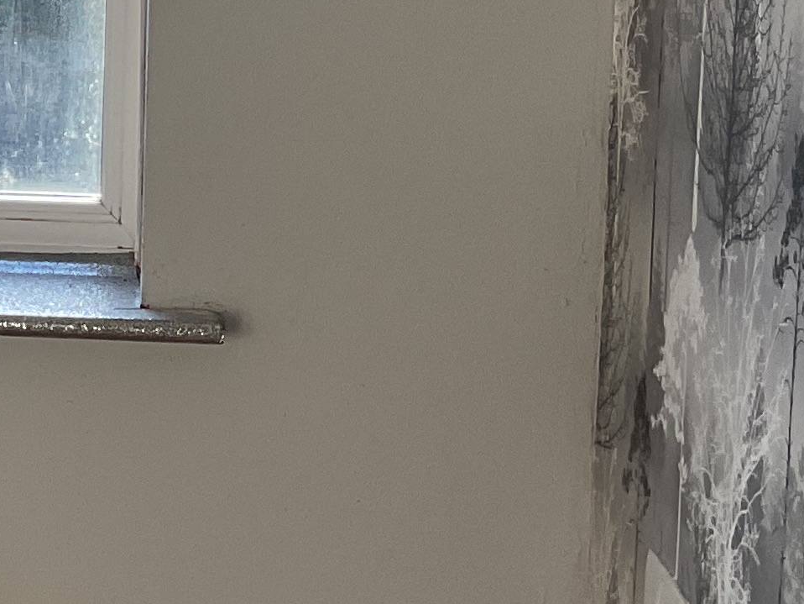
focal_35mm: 122
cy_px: 13
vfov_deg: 12.0
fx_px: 2834
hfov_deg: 14.8
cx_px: -449
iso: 20
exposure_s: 1/100
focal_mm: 3
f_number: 1.8
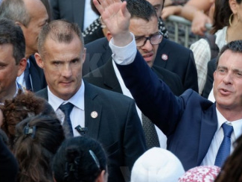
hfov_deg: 2.8
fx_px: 4951
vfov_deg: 2.1
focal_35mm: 708
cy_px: 88
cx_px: 281
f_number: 5.6
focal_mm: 200
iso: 250
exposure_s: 1/200
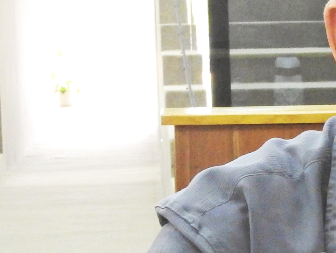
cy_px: 215
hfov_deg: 10.9
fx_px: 1729
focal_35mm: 178
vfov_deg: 8.3
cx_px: 417
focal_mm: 9
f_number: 5
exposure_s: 1/6
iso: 800
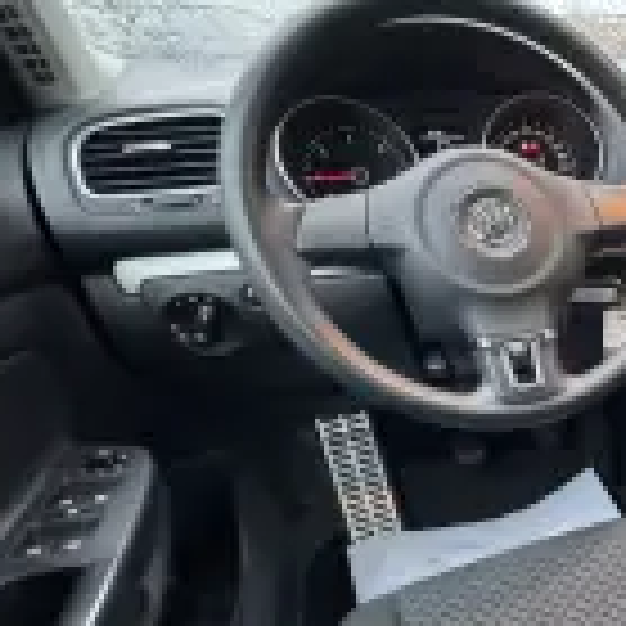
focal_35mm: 32
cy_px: 464
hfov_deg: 38.3
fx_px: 655
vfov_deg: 49.2
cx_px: 748
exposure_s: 1/46
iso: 1250
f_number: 2.2
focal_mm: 2.22
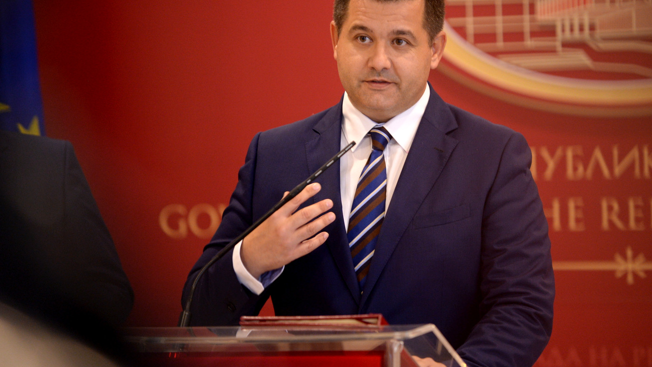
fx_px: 4219
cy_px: 153
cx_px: 396
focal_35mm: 244
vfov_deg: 5.0
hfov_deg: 8.8
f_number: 2.8
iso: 2000
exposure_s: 1/100
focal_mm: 190
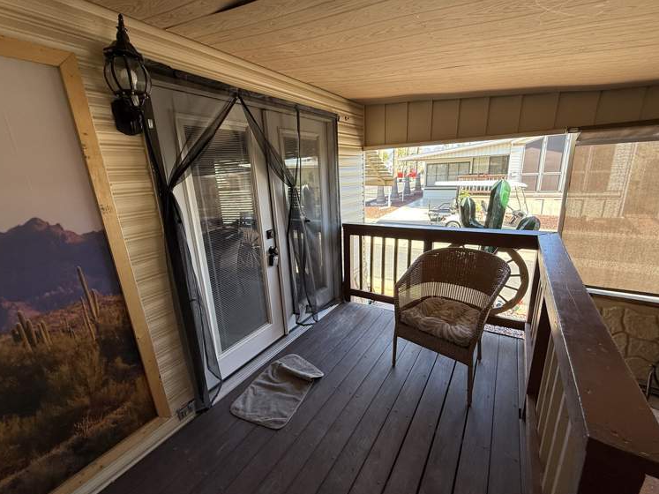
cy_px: 250
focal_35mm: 15
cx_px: 328
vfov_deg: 81.7
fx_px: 286
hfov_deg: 98.2
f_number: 2.2
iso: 64
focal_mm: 2.22
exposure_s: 1/109
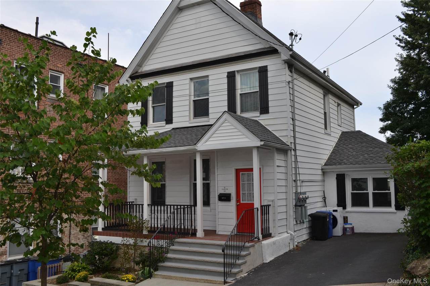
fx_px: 394
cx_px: 215
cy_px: 143
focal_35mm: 33
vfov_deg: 40.0
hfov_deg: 57.2
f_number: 7.1
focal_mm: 22
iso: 100
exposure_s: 1/200
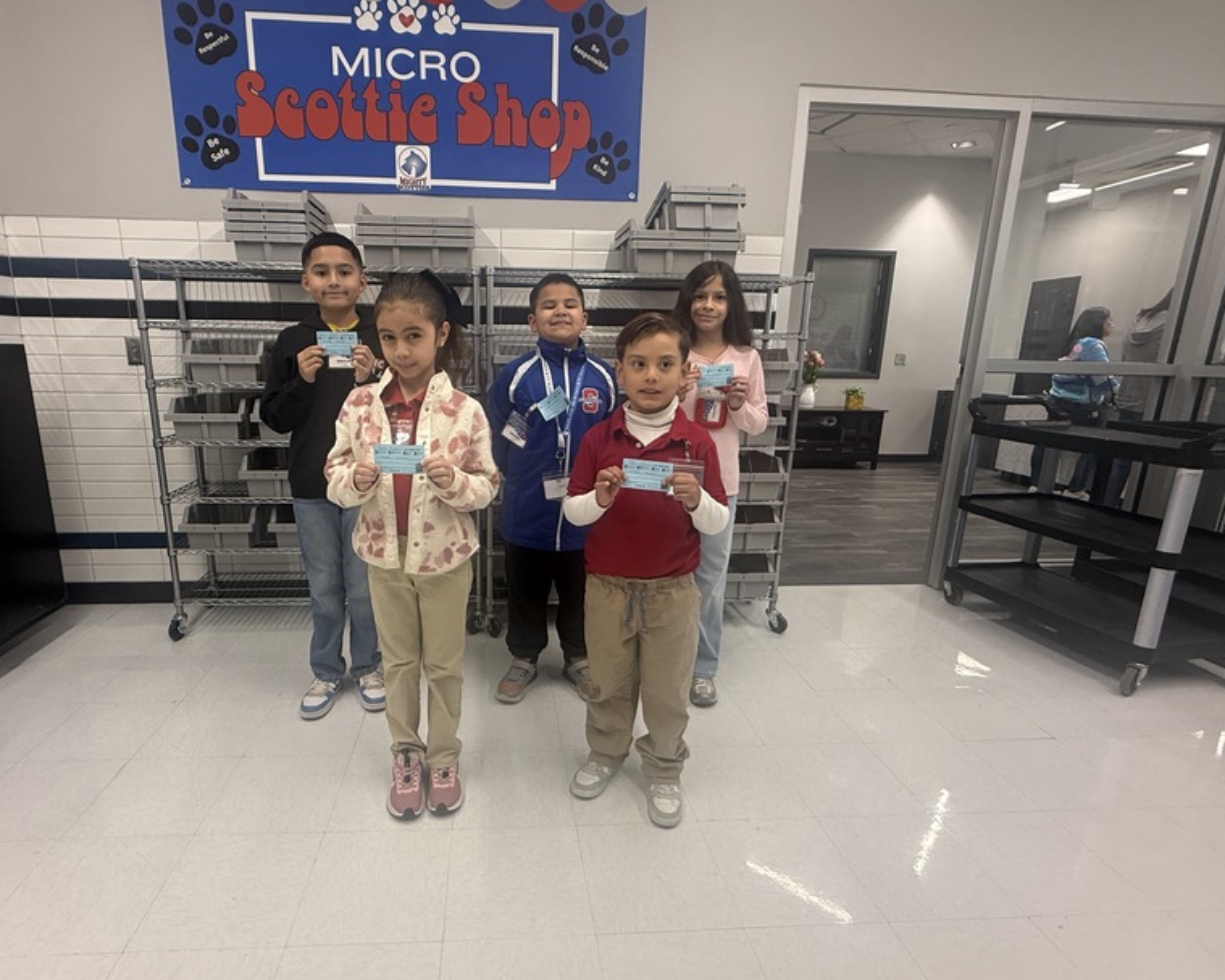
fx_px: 653
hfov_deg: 85.9
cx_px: 533
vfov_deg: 73.8
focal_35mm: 18
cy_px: 507
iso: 250
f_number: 2.2
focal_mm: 2.22
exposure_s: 1/120
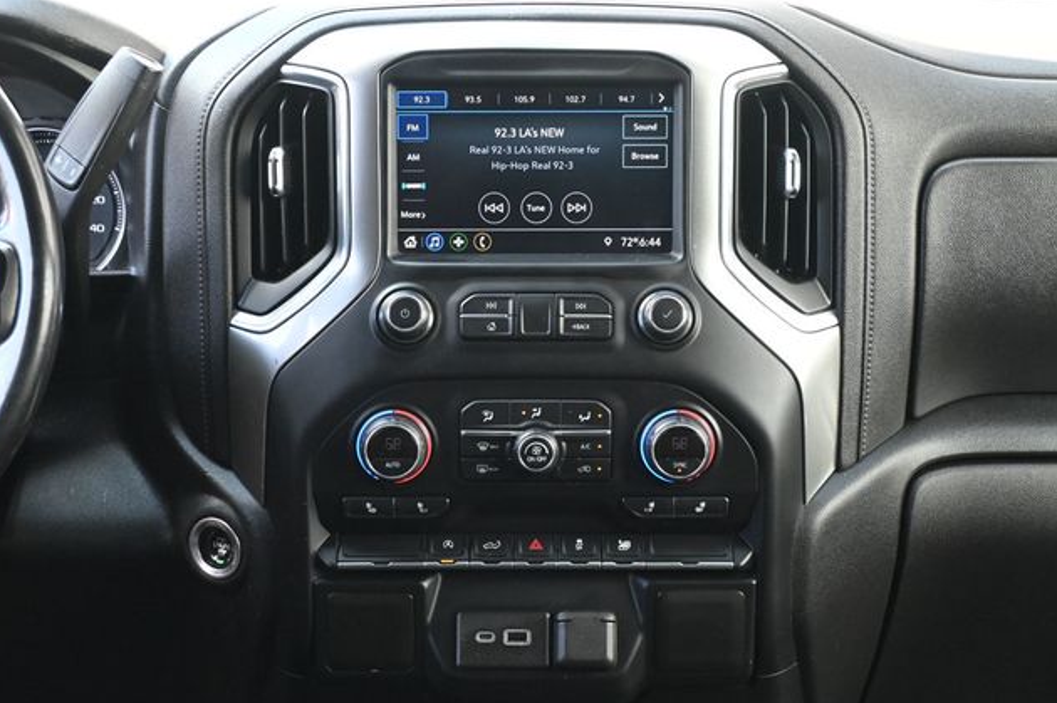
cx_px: 522
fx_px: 1834
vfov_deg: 21.7
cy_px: 352
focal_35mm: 63
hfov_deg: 32.2
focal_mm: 41
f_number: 5.6
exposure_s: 1/125
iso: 3200
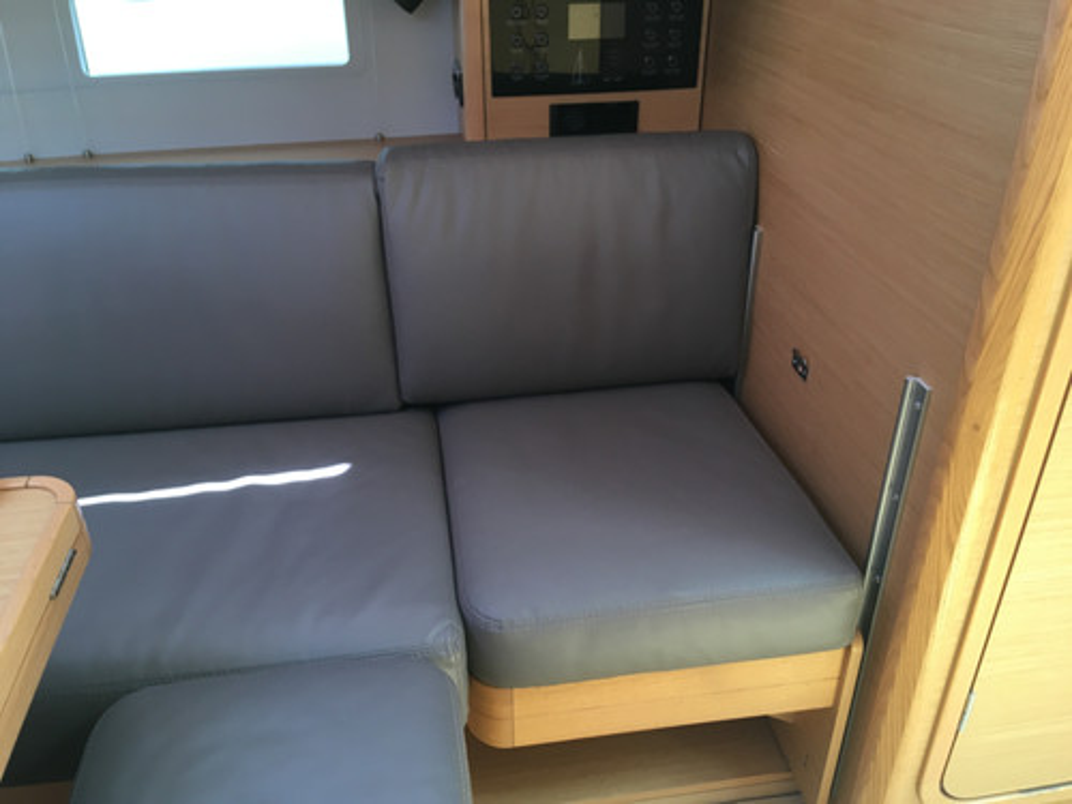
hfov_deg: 61.7
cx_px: 536
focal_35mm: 29
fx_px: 898
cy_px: 402
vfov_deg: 48.2
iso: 80
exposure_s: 1/33
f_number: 2.2
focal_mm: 4.15
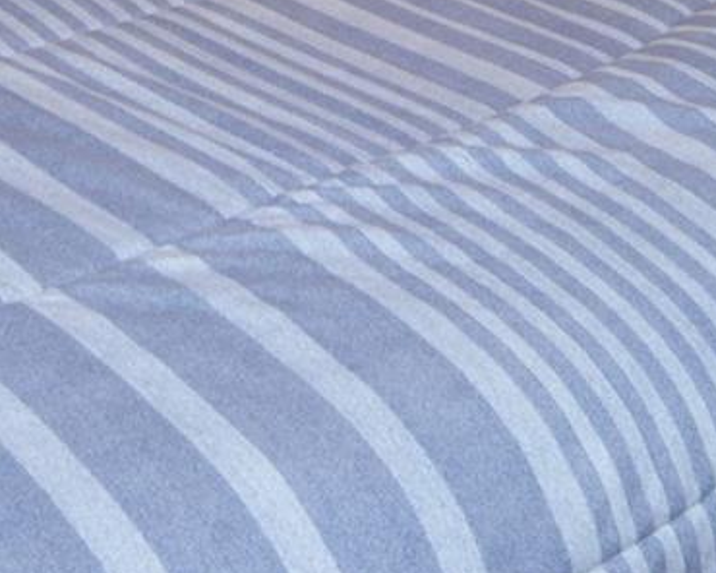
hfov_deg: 25.5
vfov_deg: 17.8
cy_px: -386
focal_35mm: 73
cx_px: 122
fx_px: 1547
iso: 400
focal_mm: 12
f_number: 5
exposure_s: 1/100
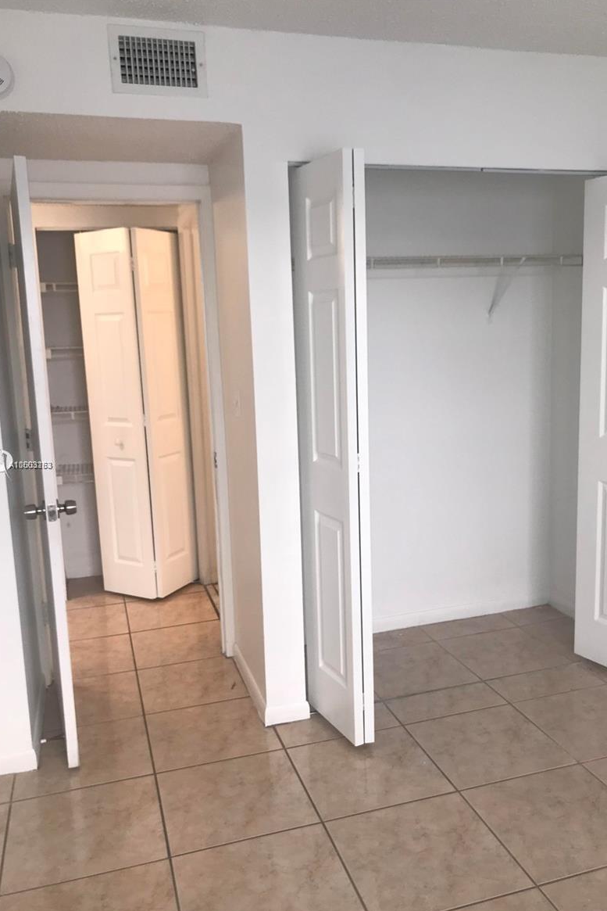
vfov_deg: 61.9
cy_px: 465
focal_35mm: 30
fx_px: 758
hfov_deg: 43.6
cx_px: 334
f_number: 1.8
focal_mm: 3.99
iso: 25
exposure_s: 1/40
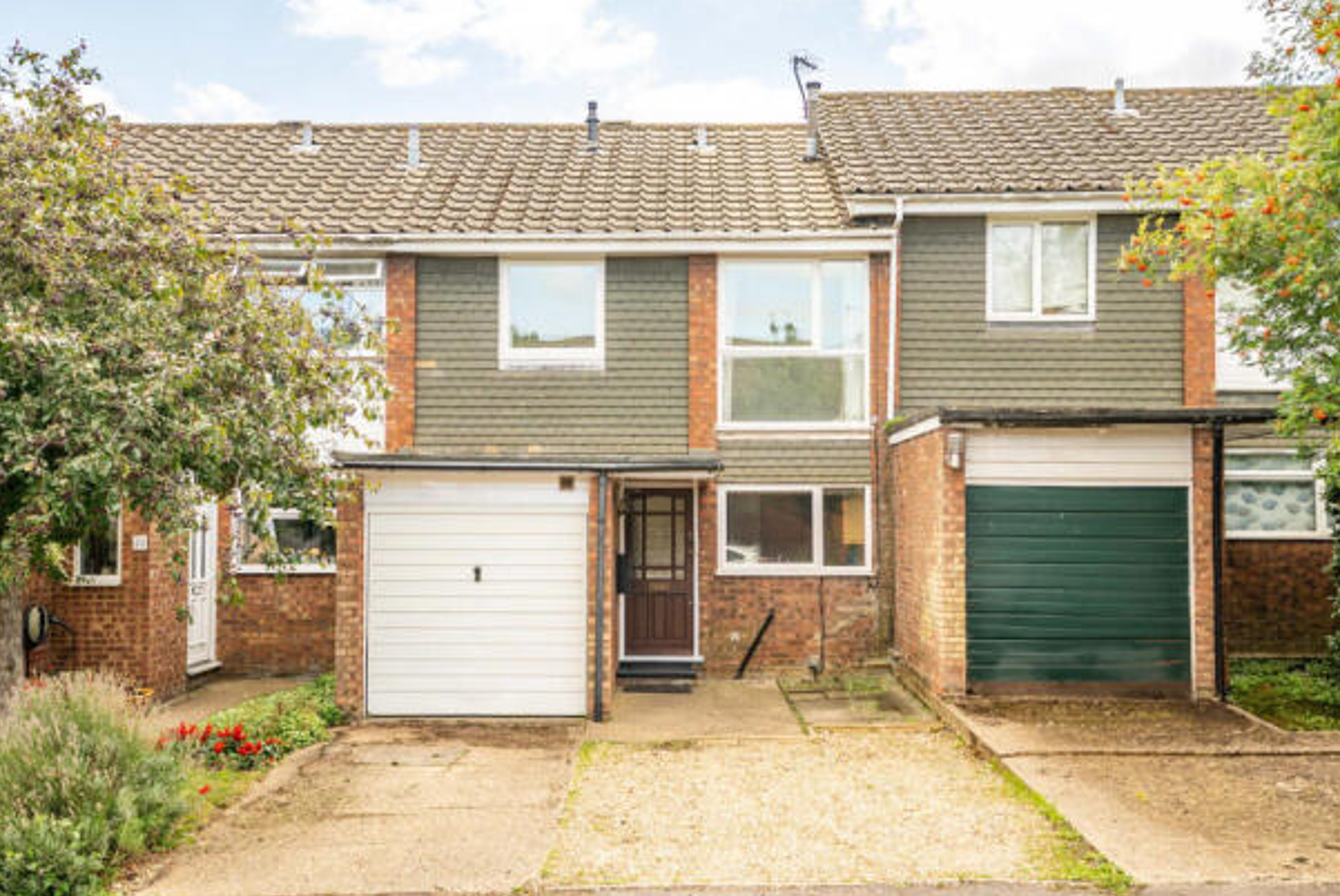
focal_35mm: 37
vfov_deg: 36.0
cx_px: 651
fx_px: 1379
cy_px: 465
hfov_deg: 51.8
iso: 80
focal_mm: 34
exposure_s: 1/80
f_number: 4.5
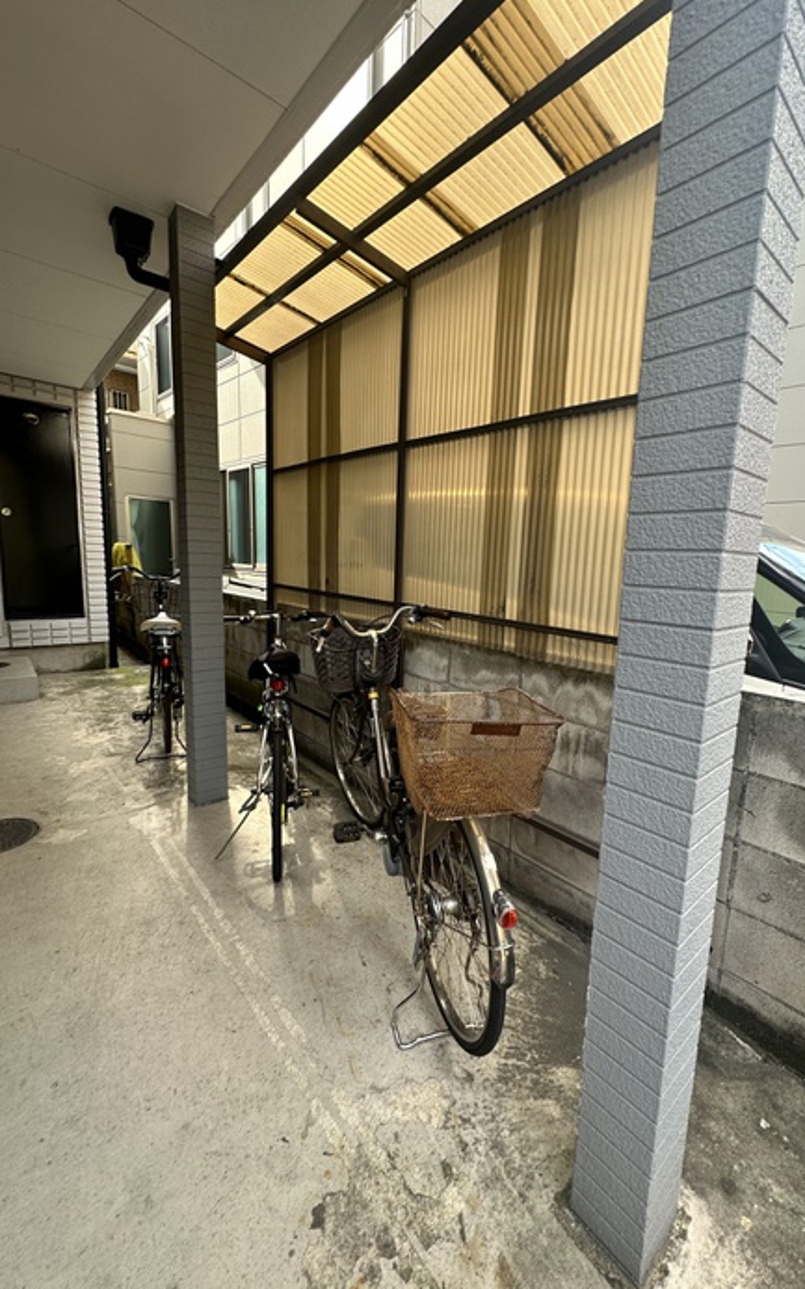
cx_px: 443
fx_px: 527
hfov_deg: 74.6
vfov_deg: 101.5
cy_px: 642
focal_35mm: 15
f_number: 2.2
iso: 40
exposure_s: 1/134
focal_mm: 2.22
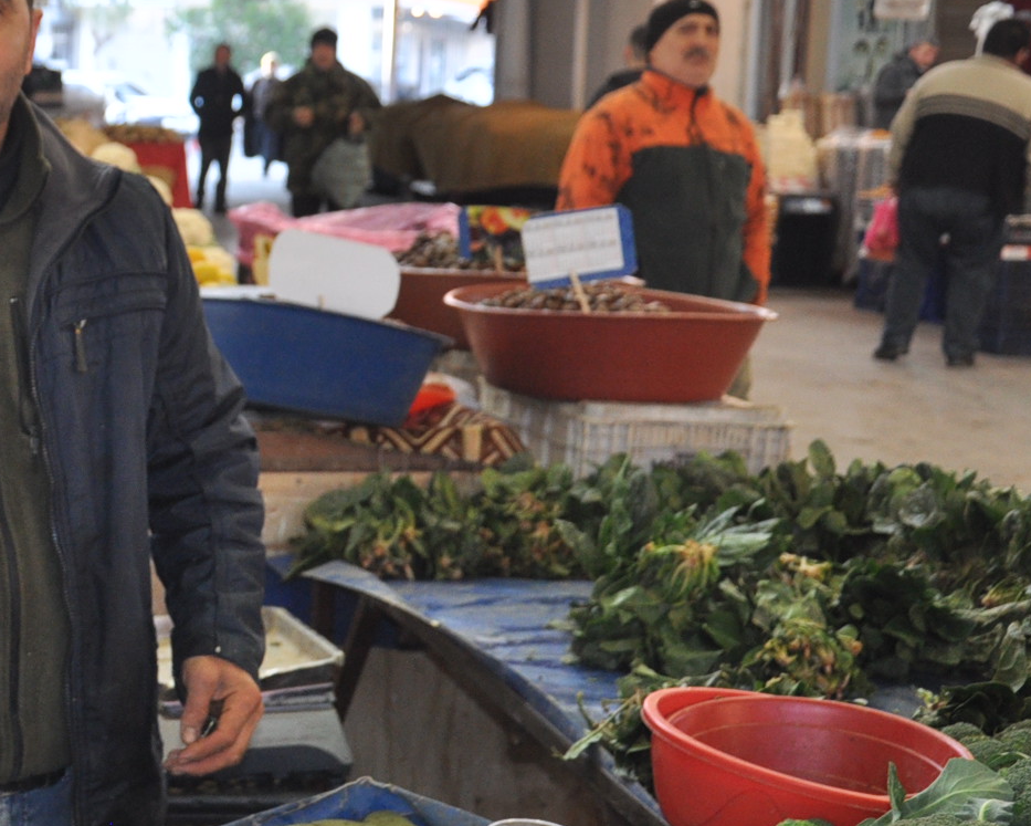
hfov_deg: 21.4
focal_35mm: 84
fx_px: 2564
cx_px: -141
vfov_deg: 18.3
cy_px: 352
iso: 640
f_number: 4
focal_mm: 26
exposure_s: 1/125
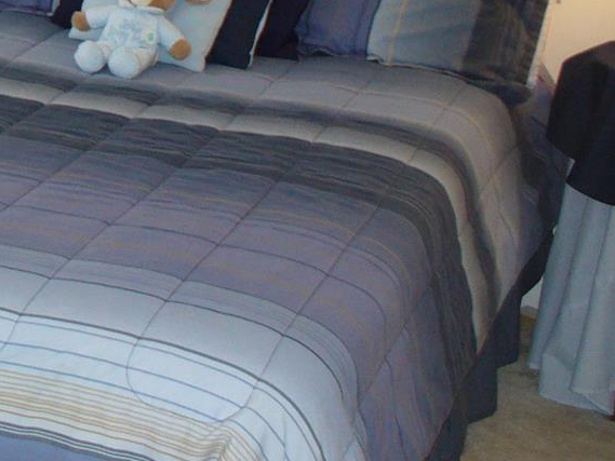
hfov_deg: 17.5
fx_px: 1848
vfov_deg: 13.7
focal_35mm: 104
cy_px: -152
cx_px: -223
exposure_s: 1/30
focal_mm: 6.1
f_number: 2.8
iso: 125
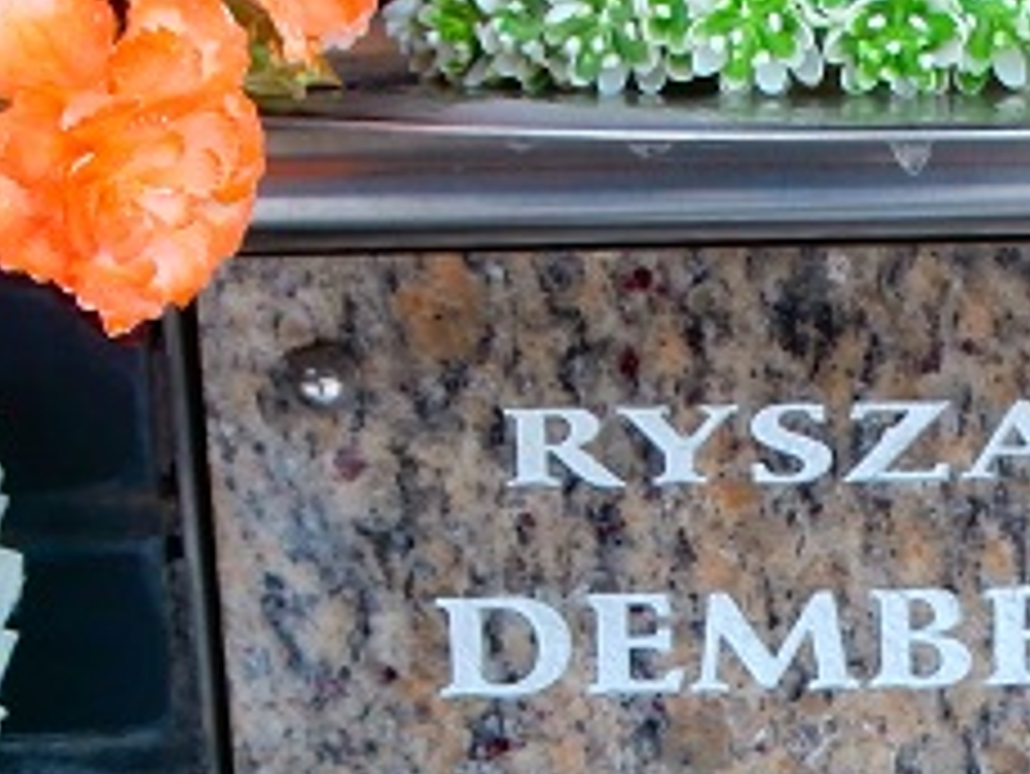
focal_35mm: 106
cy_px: 752
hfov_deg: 18.2
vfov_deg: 13.8
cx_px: 954
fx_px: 3156
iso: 100
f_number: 3.9
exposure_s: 1/100
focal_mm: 6.67
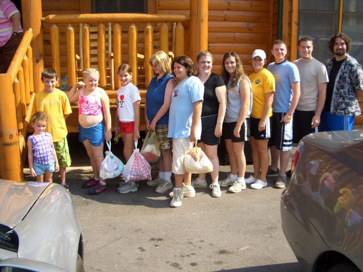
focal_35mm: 35
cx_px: 182
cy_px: 136
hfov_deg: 52.6
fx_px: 367
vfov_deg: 40.7
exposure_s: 1/200
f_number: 4.3
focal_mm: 5.8
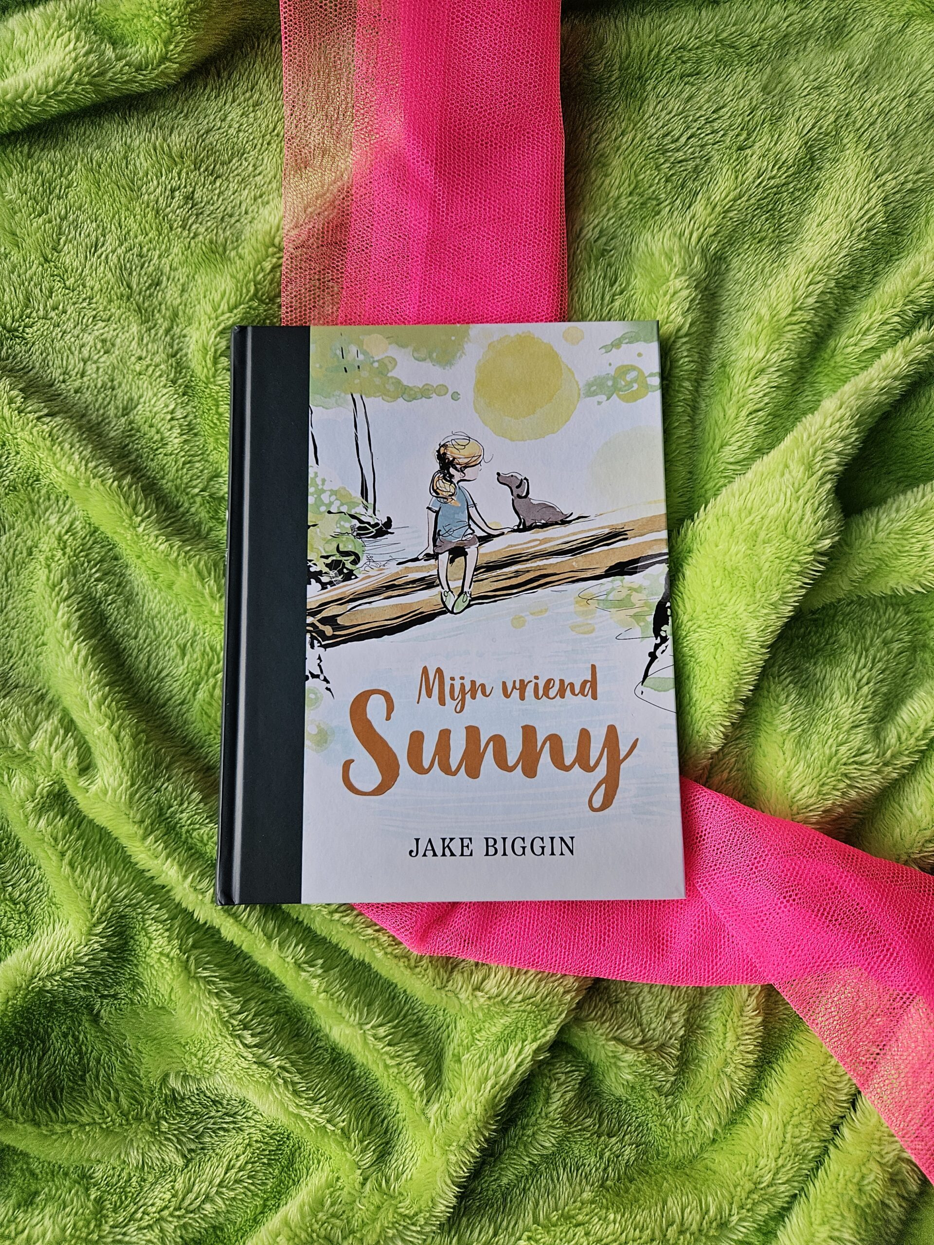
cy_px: 622
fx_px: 827
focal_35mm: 23
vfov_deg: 73.9
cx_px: 467
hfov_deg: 58.9
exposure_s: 1/190
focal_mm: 5.4
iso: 100
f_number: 1.8
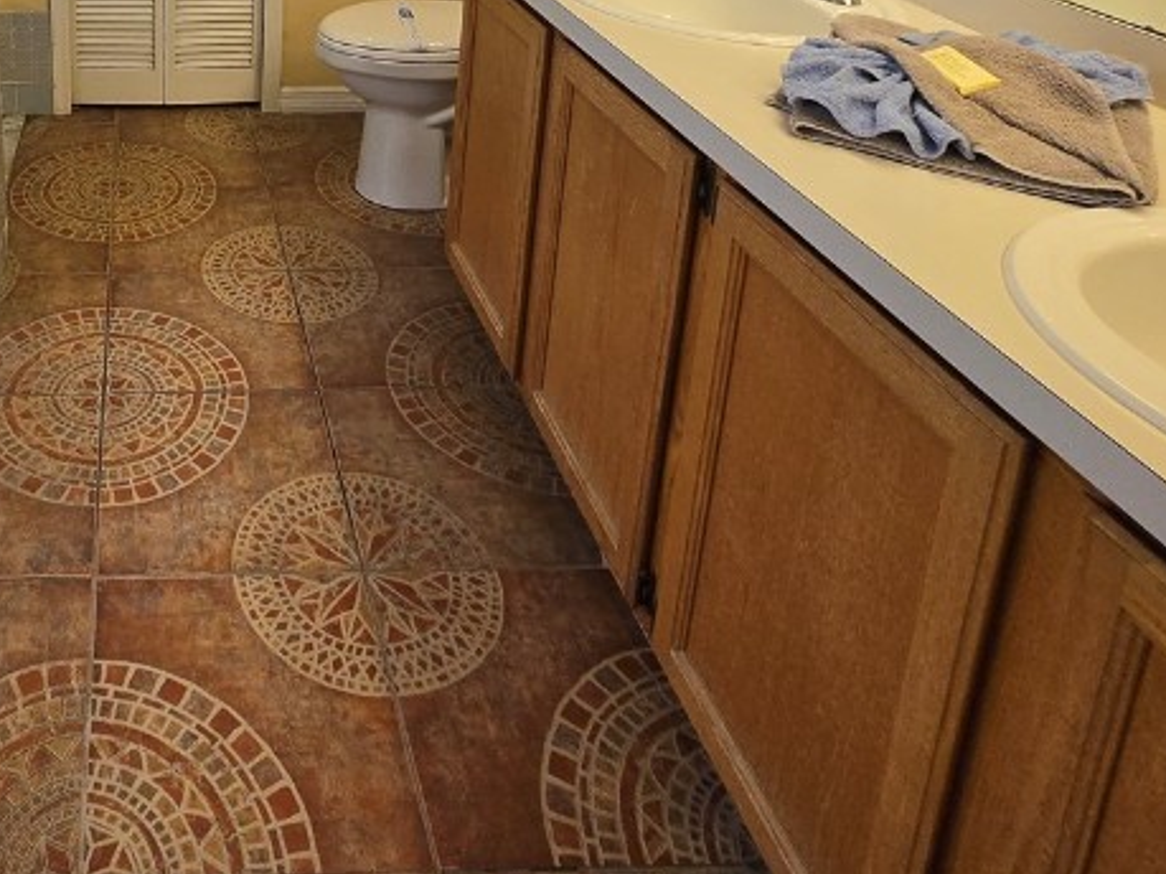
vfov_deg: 39.3
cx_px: 163
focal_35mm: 29
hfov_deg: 55.2
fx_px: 977
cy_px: -91
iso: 50
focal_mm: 1.7
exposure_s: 1/120
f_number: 2.2
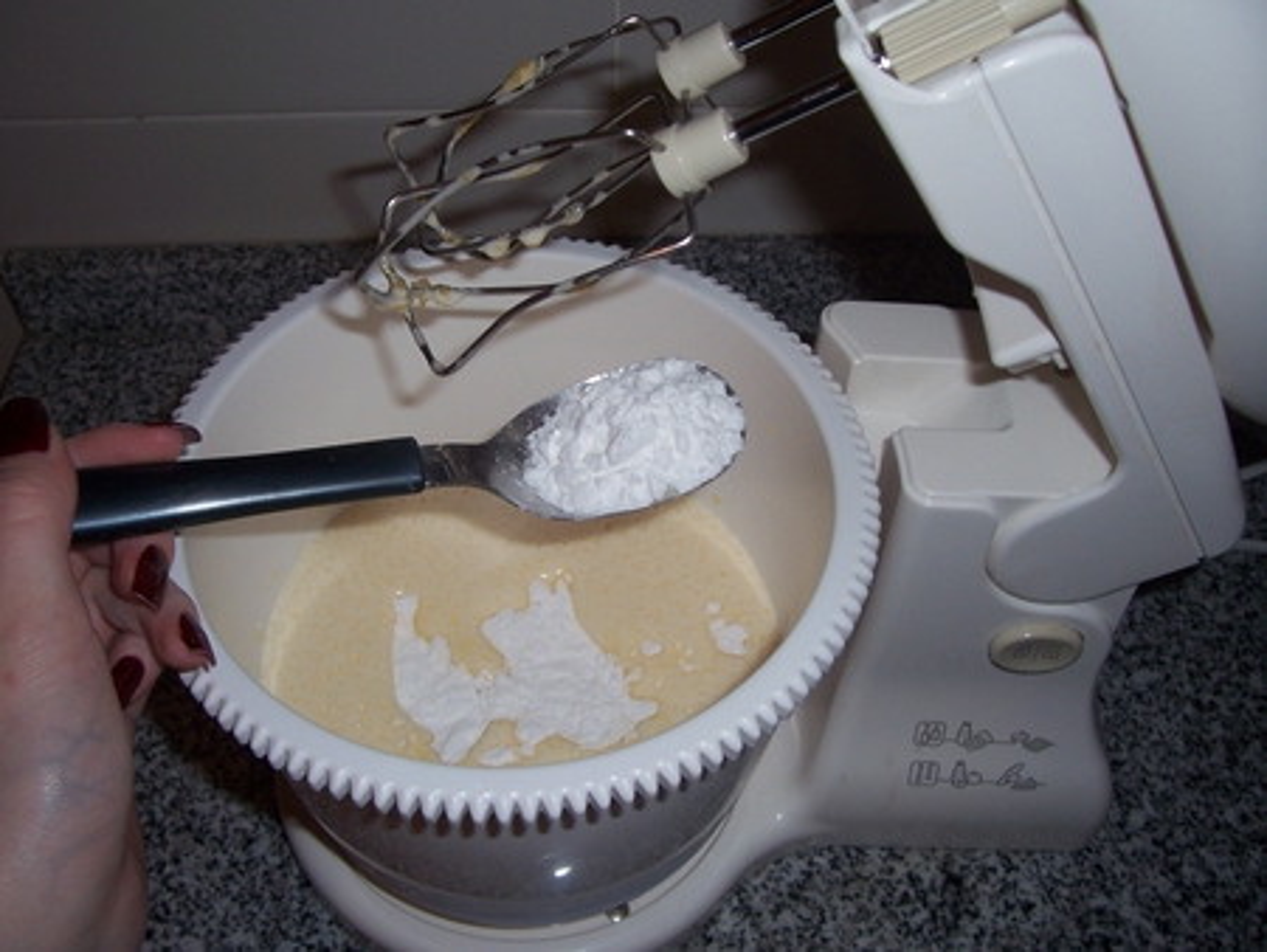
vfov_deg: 41.8
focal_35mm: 34
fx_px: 1245
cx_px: 634
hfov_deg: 53.9
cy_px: 476
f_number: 2.7
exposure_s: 1/60
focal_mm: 5.6
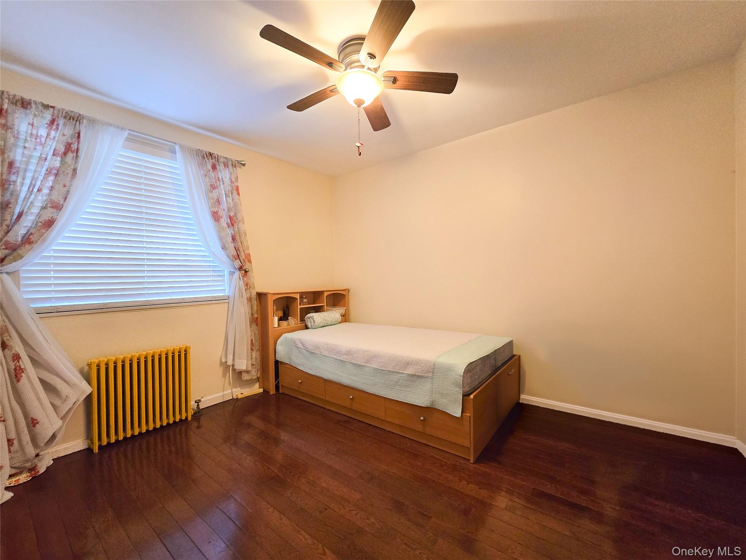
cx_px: 373
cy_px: 280
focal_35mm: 13
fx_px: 280
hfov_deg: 106.2
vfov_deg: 89.9
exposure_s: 1/60
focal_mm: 2.2
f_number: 2.2
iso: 400
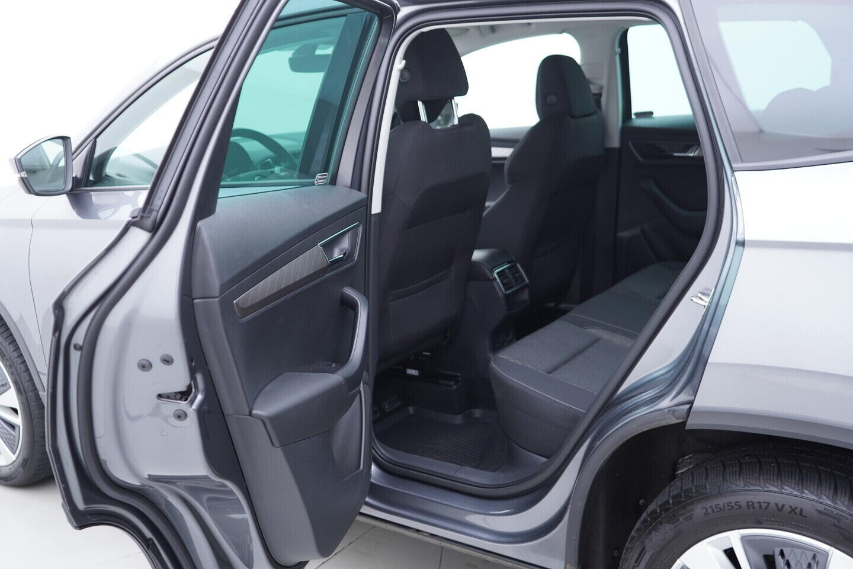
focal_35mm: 36
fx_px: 853
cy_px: 284
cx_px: 426
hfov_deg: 53.1
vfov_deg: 36.9
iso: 250
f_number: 2.8
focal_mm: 24
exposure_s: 1/40
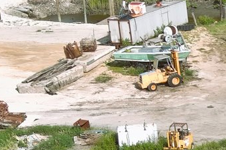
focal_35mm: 145
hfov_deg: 13.1
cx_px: 379
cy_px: 120
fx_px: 910
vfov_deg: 9.4
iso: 100
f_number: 2.8
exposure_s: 1/800
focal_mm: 10.57
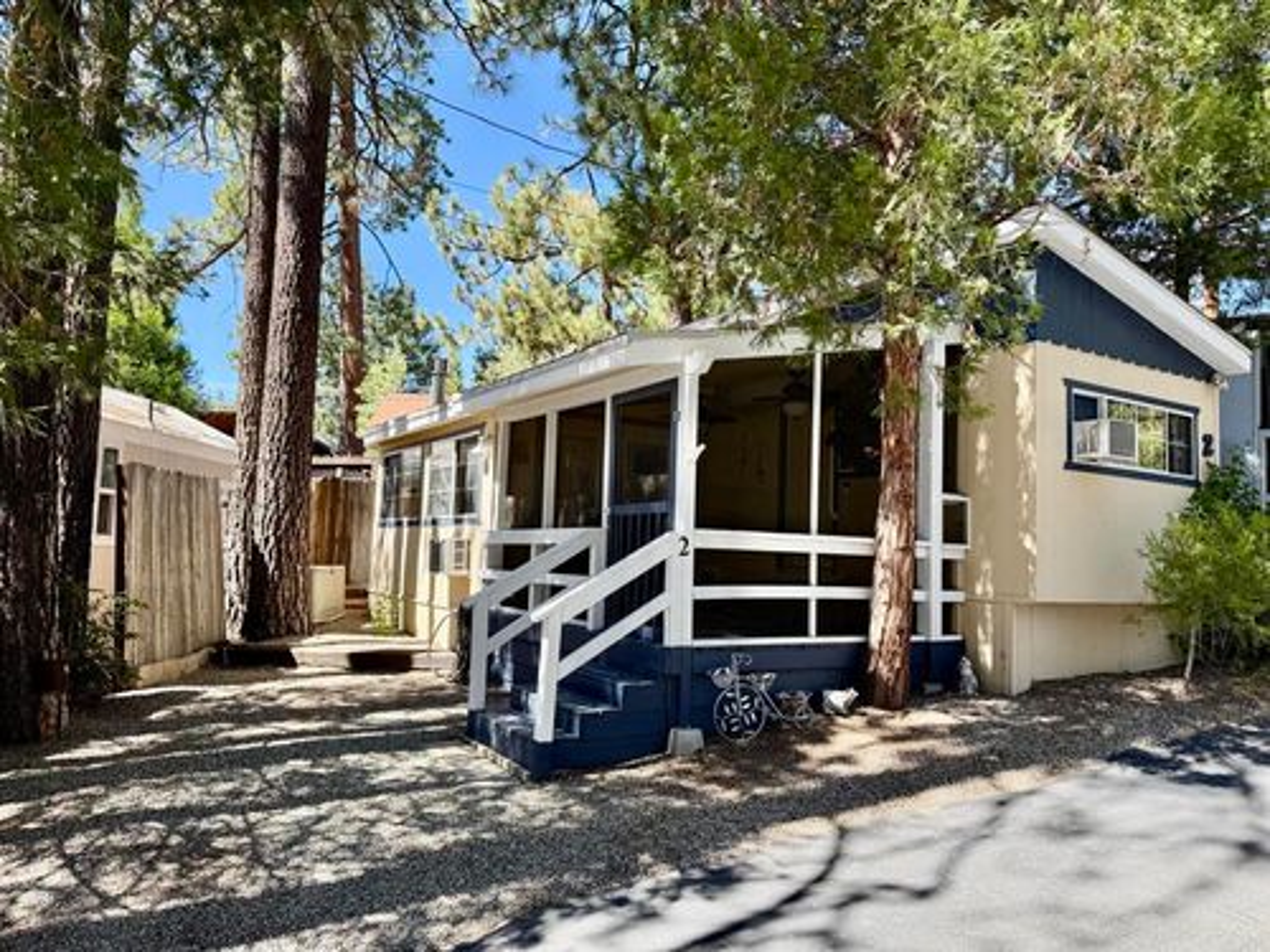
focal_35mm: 24
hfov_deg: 71.6
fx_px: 881
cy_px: 476
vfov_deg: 56.8
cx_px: 635
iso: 100
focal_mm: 6.76
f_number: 1.78
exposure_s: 1/967
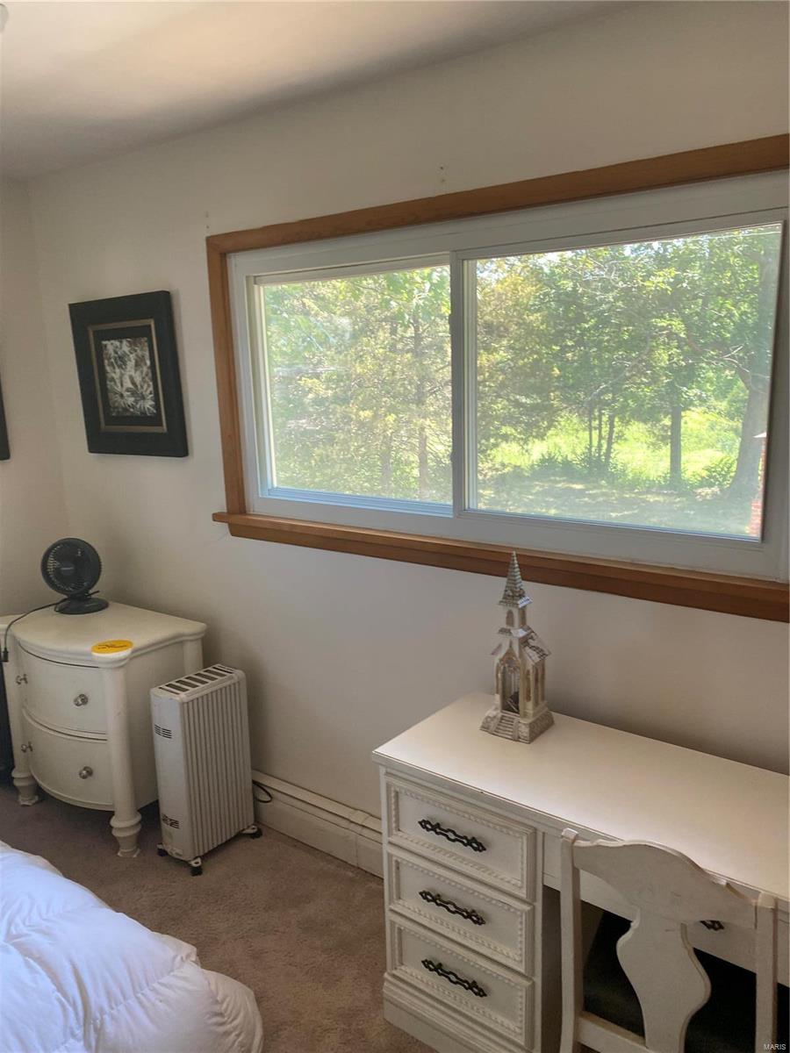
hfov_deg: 53.1
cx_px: 395
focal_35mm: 26
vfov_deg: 67.3
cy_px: 526
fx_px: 791
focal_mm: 4.25
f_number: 1.8
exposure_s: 1/121
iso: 125
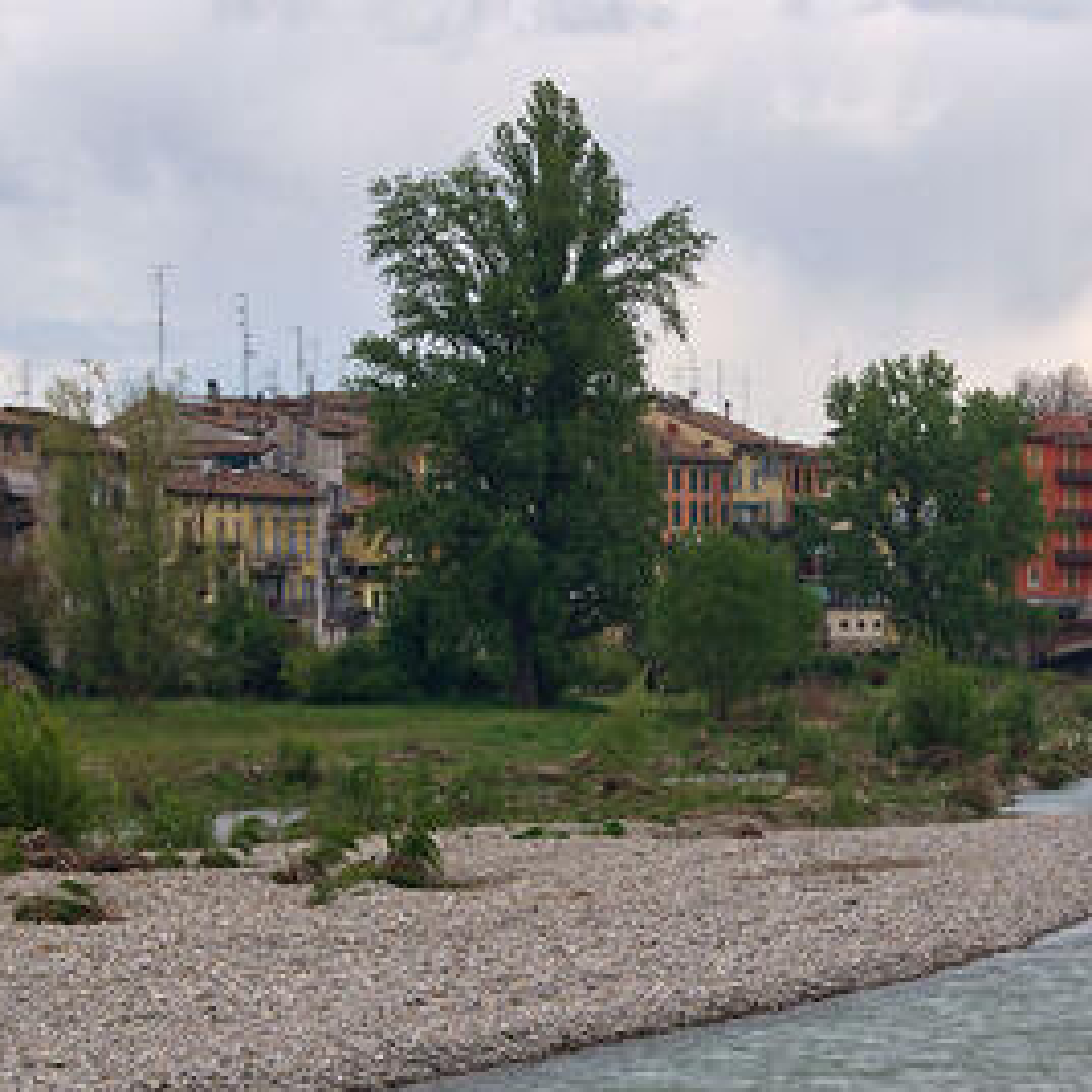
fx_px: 5104
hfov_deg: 12.2
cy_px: 752
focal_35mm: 143
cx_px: 848
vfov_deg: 12.2
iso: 125
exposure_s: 1/80
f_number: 11
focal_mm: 50
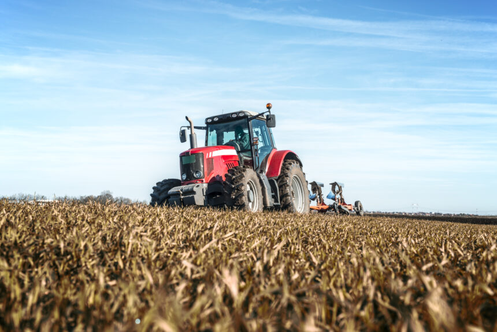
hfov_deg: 39.6
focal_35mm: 50
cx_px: 248
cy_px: 166
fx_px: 690
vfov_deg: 27.0
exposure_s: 1/320
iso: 200
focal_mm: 50
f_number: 10
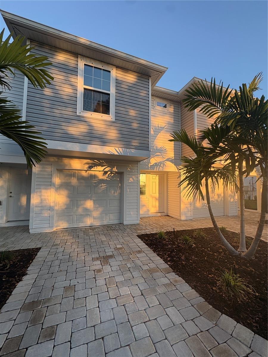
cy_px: 178
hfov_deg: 85.7
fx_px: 145
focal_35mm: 14
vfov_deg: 102.1
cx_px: 134
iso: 64
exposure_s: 1/343
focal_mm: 2.22
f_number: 2.2
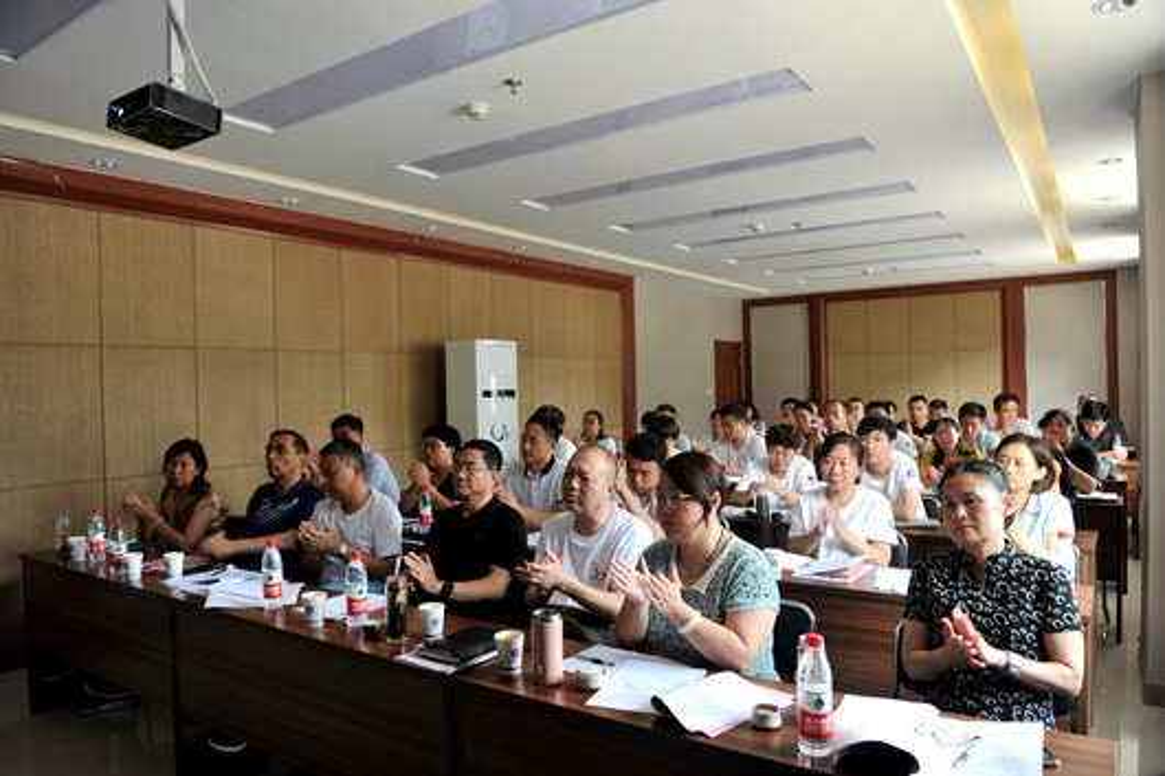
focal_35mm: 24
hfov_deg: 73.8
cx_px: 582
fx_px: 776
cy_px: 388
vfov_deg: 53.1
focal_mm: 24
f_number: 4
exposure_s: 1/25
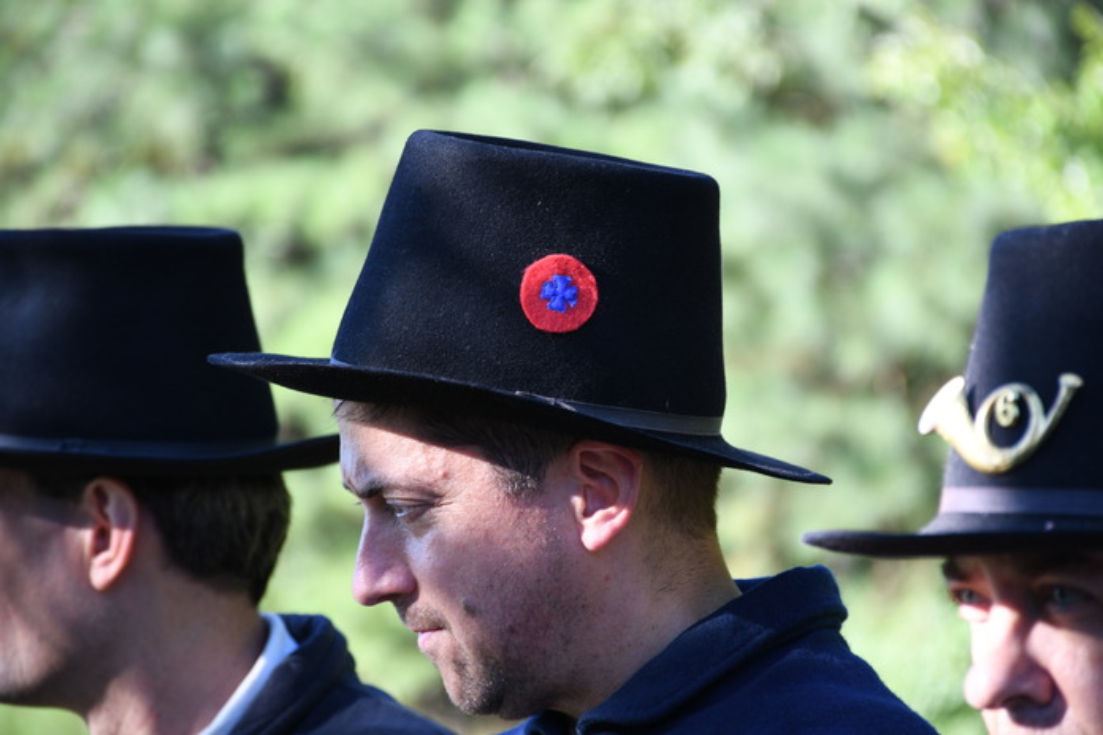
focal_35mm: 210
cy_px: 368
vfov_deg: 6.5
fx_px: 6434
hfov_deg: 9.8
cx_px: 552
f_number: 5.6
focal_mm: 140
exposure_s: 1/50
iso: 100
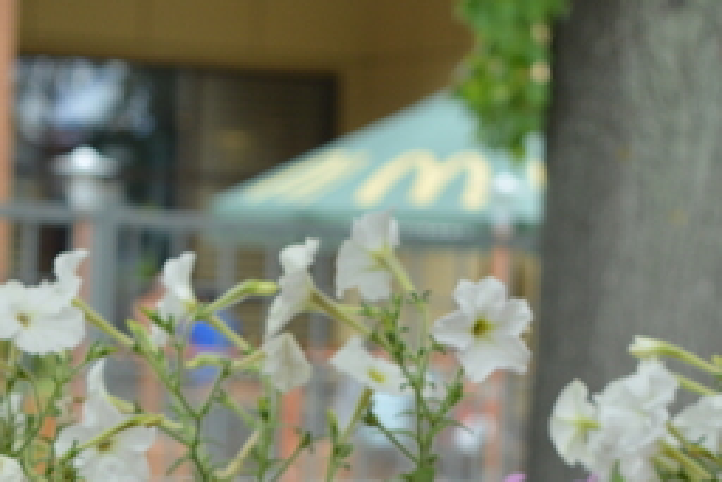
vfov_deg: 5.8
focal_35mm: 235
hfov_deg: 8.7
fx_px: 4724
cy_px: 675
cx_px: 240
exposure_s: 1/160
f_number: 5.6
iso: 200
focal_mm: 55
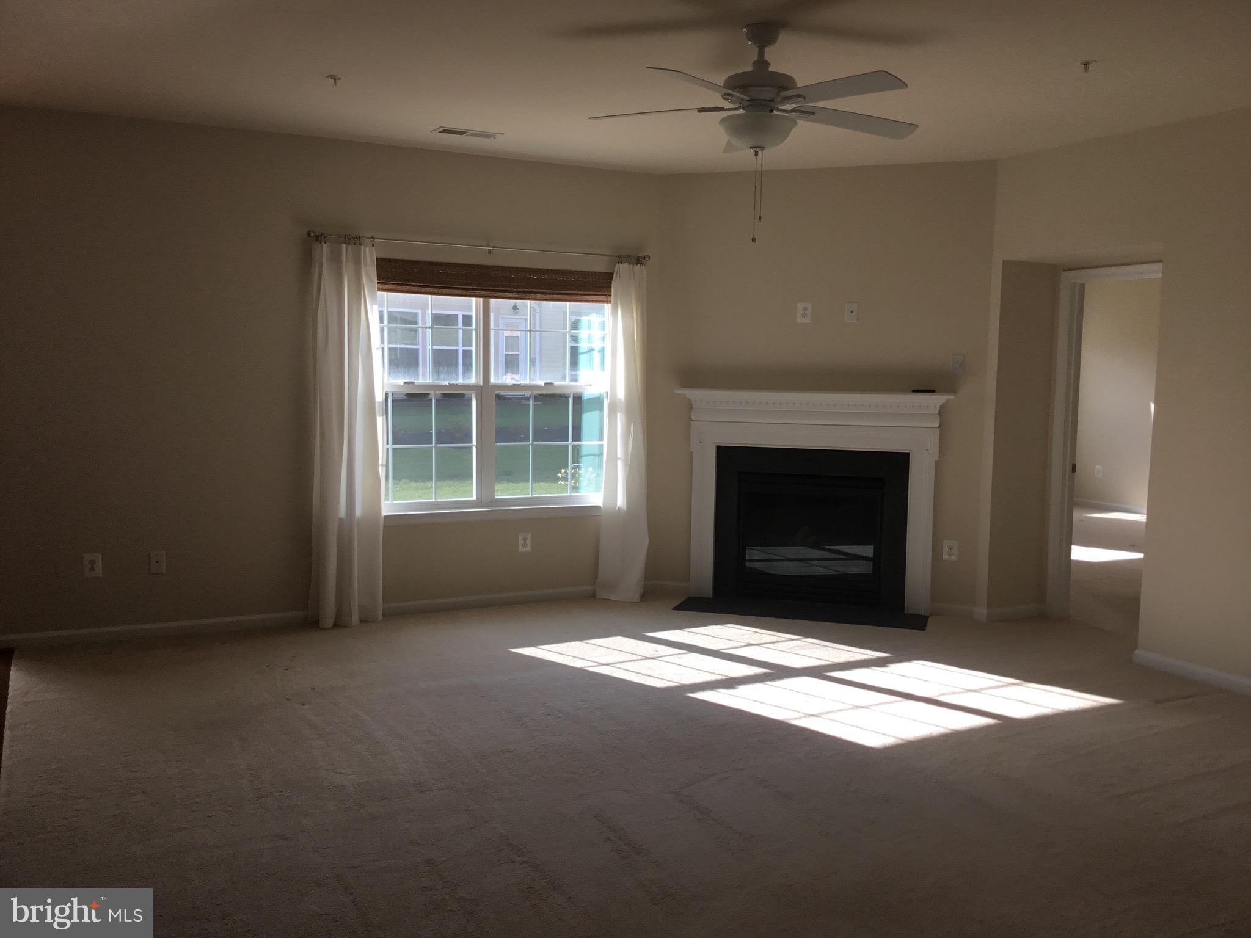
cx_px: 626
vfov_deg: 45.4
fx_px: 1120
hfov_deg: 58.4
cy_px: 469
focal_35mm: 31
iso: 25
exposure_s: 1/221
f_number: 2.4
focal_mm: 3.3
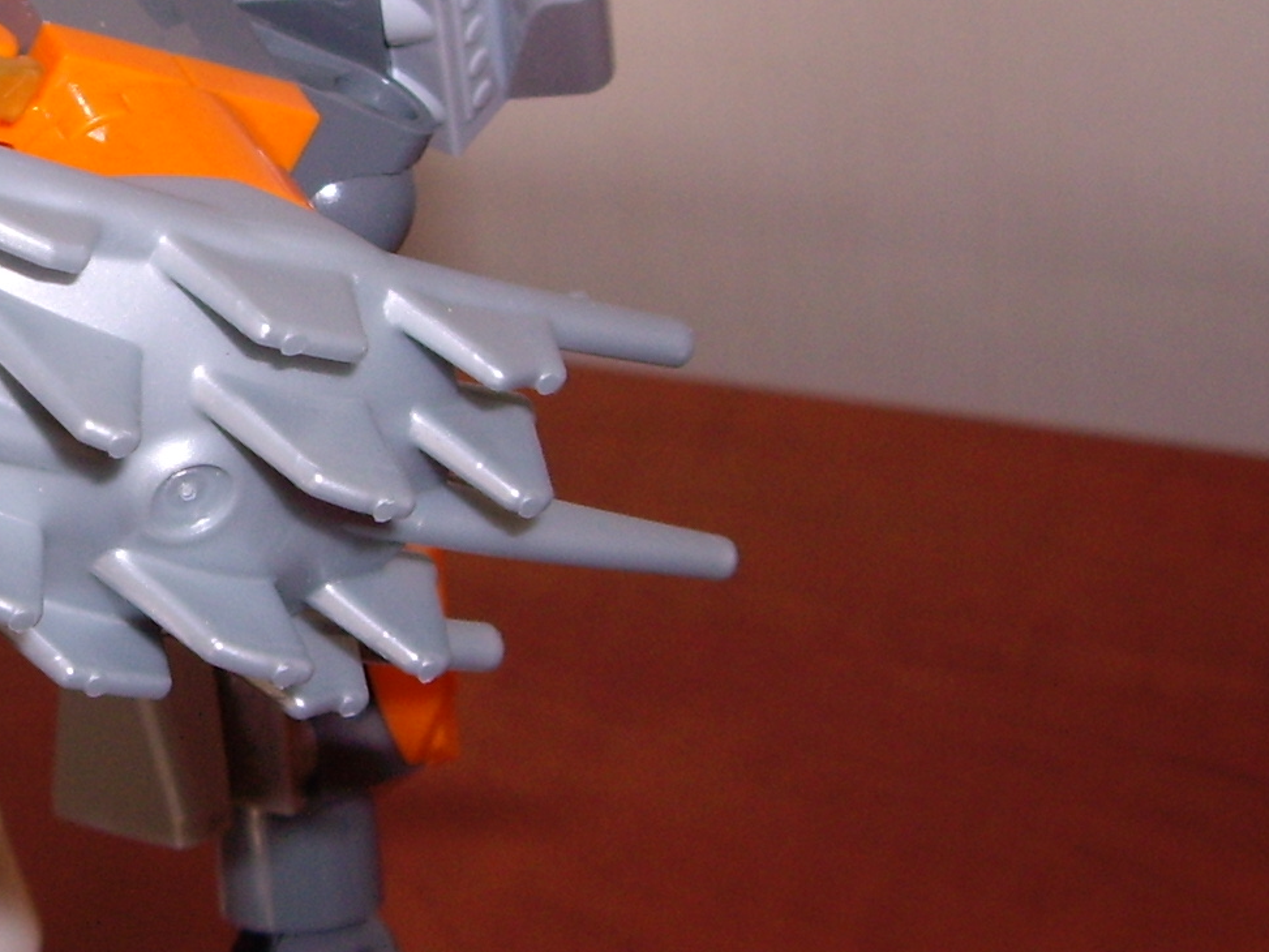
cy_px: 273
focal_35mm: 110
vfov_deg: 13.4
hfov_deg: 17.3
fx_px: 4033
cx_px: -93
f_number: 4.3
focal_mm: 6.2
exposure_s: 1/40
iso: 64
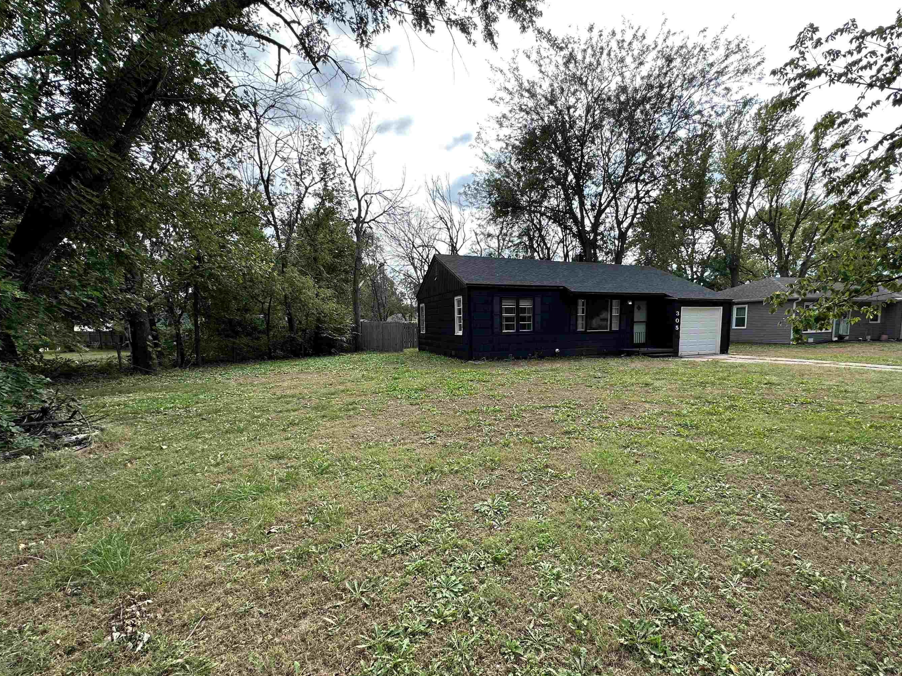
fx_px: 417
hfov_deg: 94.3
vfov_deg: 77.8
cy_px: 378
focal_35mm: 16
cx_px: 484
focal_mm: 2.22
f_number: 2.2
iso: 40
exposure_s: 1/500
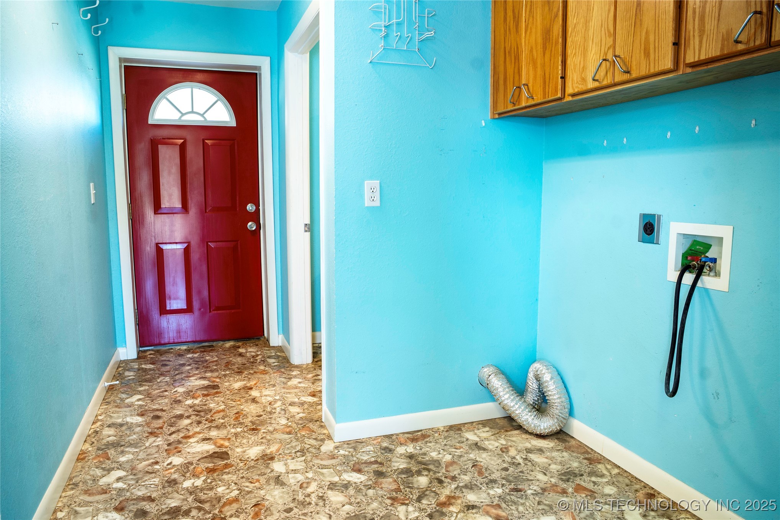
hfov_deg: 73.7
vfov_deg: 53.1
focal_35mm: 24
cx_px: 390
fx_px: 520
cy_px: 260
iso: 400
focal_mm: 16
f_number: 8
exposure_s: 1/1.25
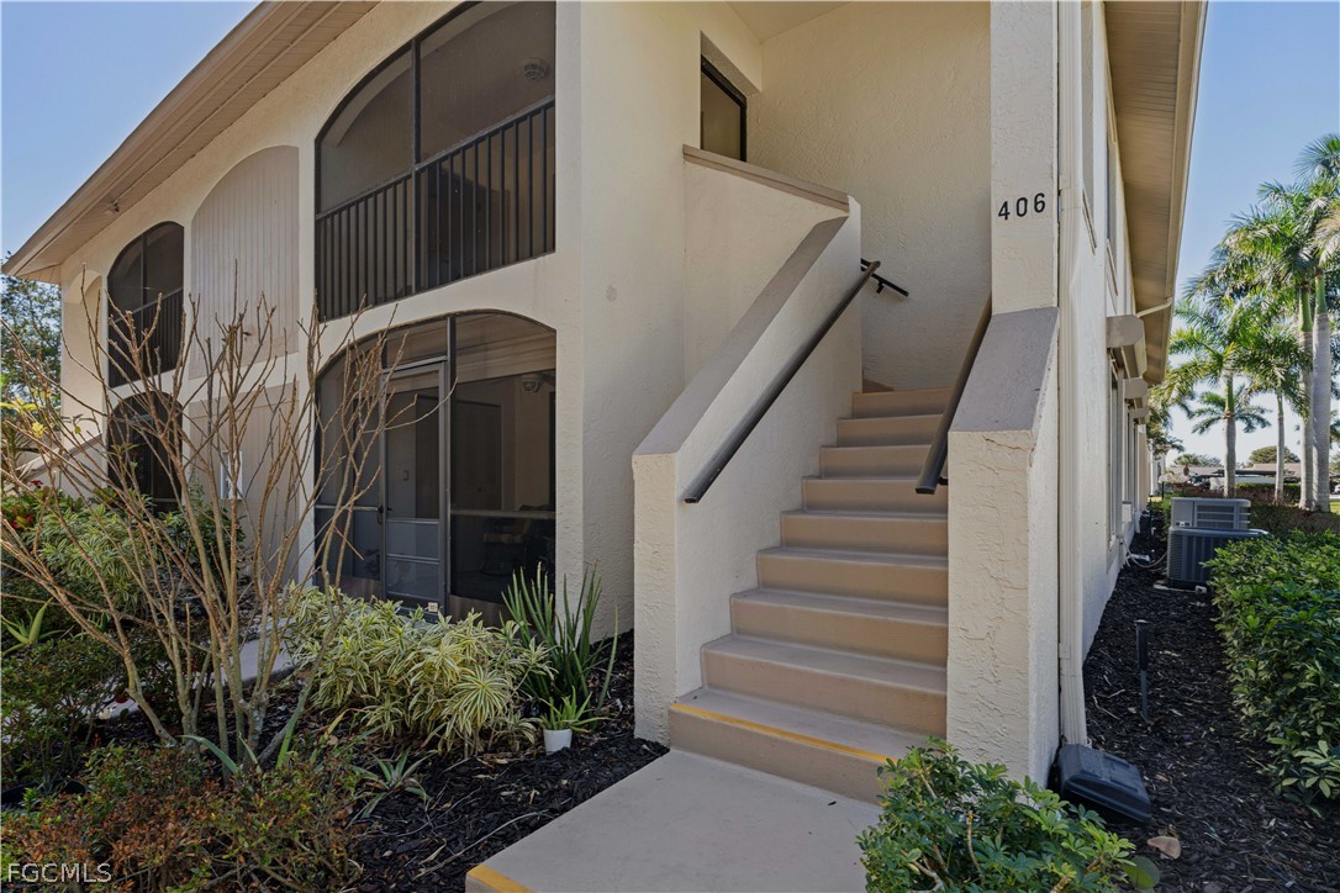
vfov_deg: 70.4
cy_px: 446
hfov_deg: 93.3
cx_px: 670
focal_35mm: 17
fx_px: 633
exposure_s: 1/15
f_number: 8
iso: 320
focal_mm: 17
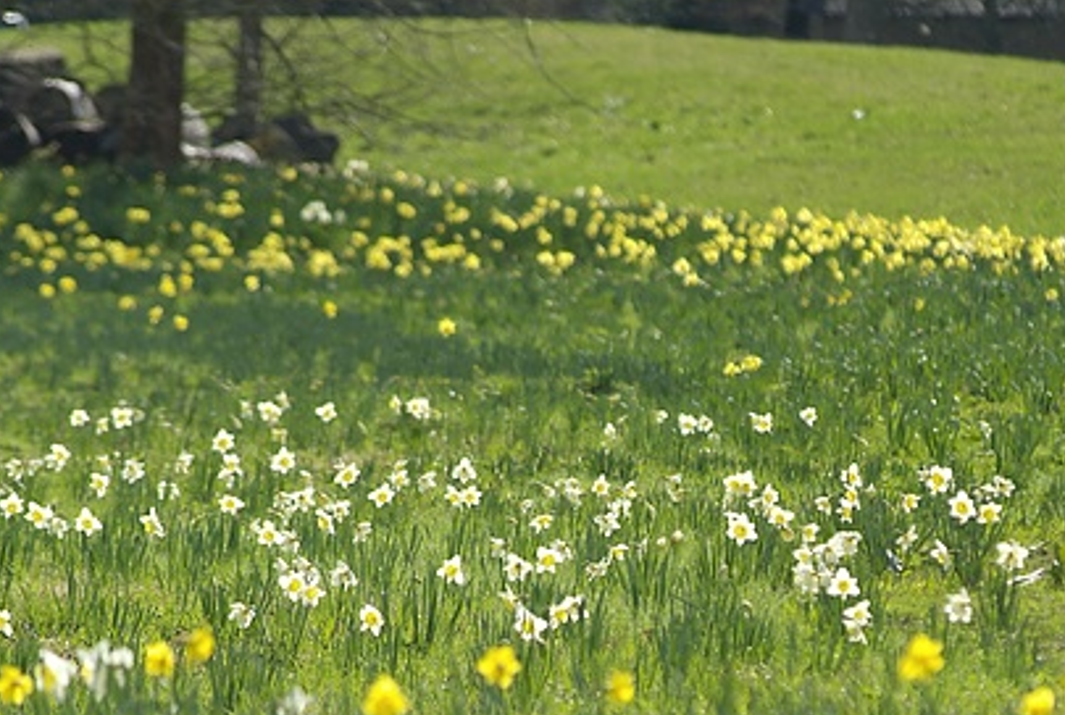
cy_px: 526
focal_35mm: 444
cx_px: 539
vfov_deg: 3.1
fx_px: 13164
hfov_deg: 4.6
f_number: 4
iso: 100
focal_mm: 200
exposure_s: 1/250
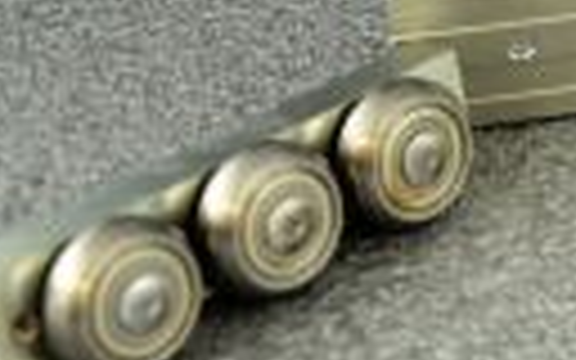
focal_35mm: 214
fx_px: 3359
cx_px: 1246
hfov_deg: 9.1
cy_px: 2
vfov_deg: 6.1
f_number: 5
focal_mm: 45
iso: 800
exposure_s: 1/100
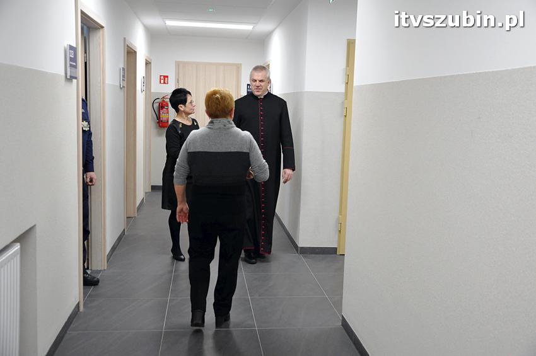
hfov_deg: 51.3
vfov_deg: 35.4
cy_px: 178
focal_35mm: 38
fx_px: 558
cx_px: 268
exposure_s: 1/80
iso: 2000
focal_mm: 25
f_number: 4.5
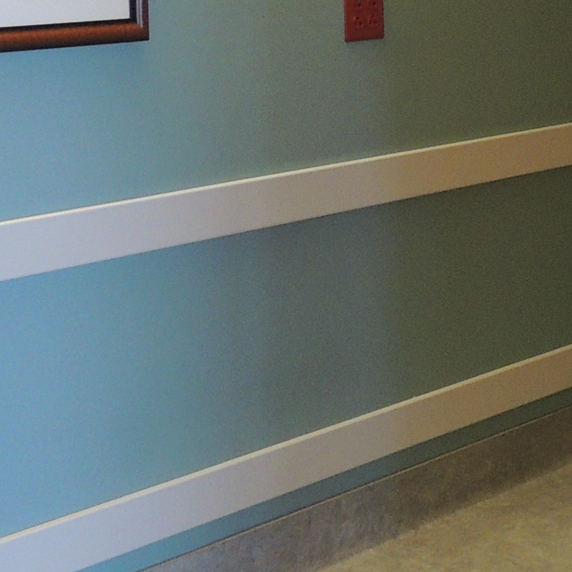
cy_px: 24
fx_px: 1739
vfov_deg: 18.3
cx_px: 553
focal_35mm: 93
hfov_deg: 18.3
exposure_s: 1/30
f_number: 3
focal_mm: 4.3
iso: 320
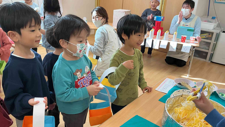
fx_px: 191
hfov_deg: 61.0
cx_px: 113
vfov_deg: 36.6
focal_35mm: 32
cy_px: 73
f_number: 1.8
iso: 64
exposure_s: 1/120
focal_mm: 3
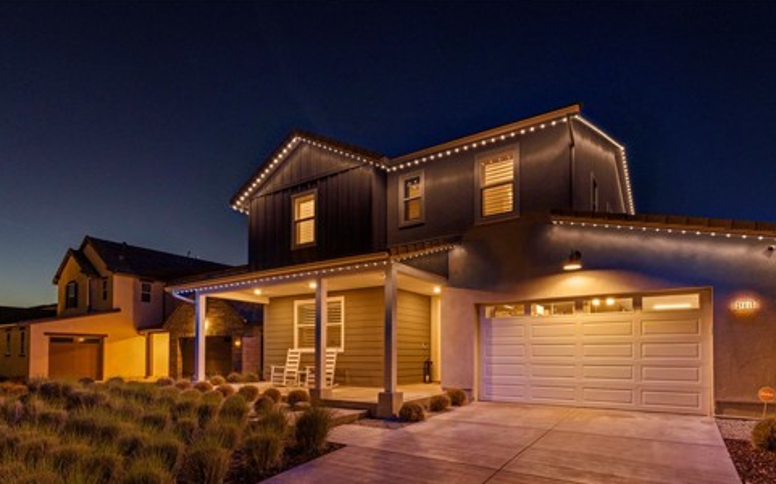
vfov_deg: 60.0
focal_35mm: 19
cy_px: 340
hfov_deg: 87.7
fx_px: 402
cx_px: 429
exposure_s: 1
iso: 640
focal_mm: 14
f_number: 7.1
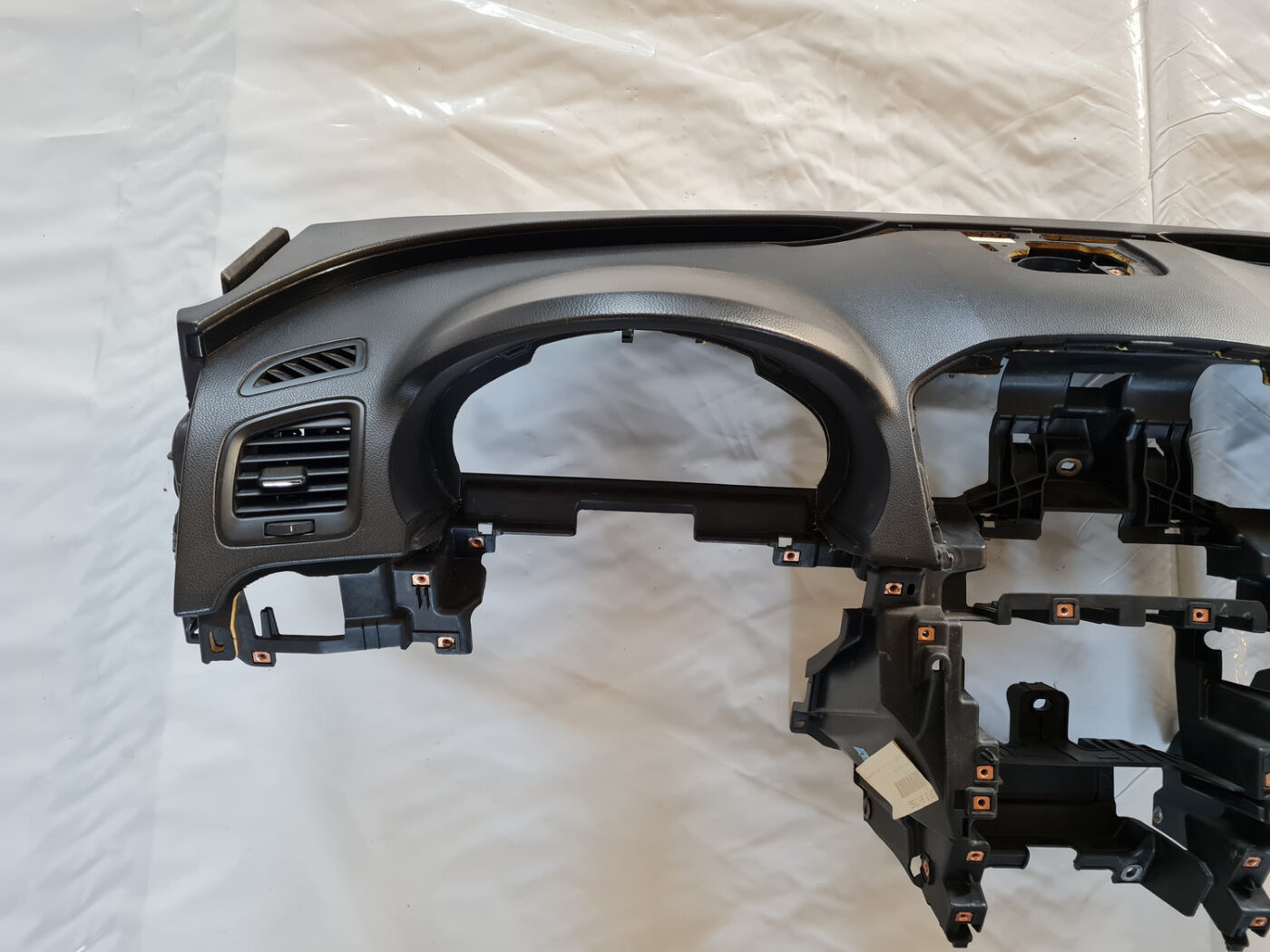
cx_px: 635
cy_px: 476
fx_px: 954
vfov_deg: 53.1
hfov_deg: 67.3
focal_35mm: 26
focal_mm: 5.4
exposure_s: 1/50
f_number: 1.8
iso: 250
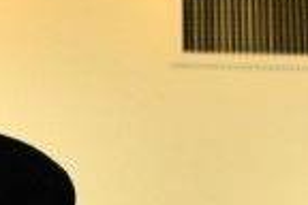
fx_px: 1916
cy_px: 515
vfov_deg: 5.9
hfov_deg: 9.0
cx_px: -143
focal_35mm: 224
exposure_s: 1/160
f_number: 5.6
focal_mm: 28
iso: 1000
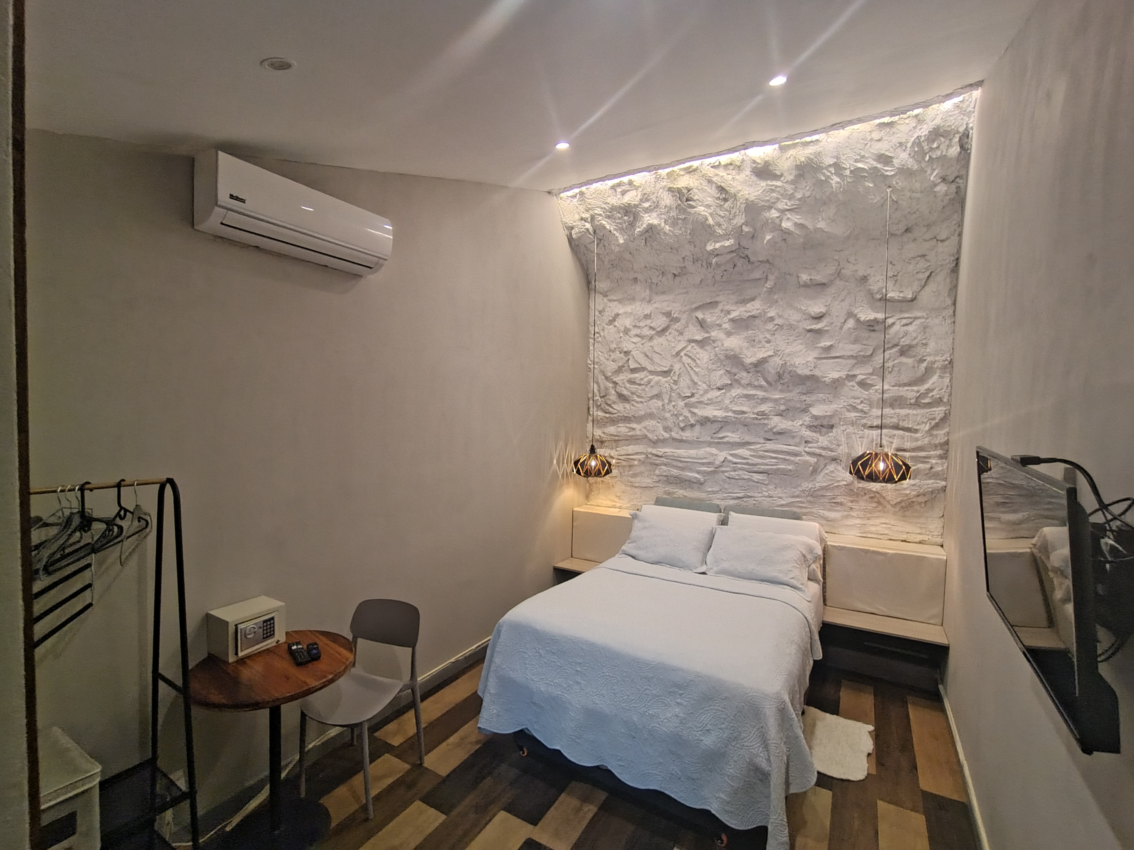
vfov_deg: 78.1
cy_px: 425
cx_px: 567
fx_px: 524
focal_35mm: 16
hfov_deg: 94.5
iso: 628
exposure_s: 1/20
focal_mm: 1.66
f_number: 2.2
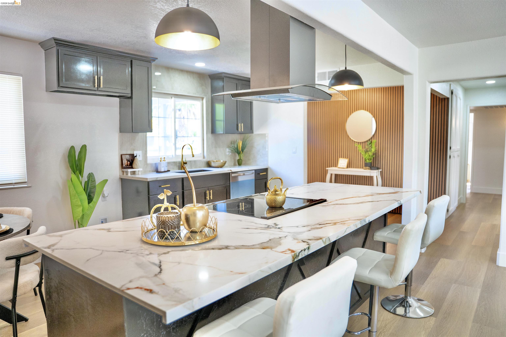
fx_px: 337
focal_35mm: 24
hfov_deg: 73.8
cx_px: 253
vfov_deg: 53.1
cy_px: 168
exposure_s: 1/400
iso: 1250
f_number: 2.8
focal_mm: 24
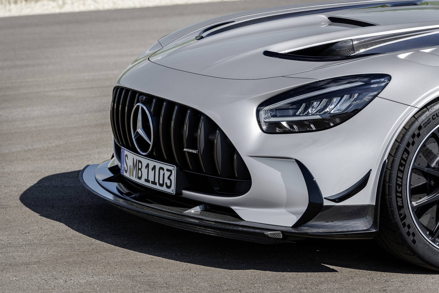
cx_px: 220
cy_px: 146
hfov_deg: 11.1
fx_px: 2256
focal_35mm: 185
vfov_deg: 7.4
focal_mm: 185
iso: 100
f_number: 8
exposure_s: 1/200
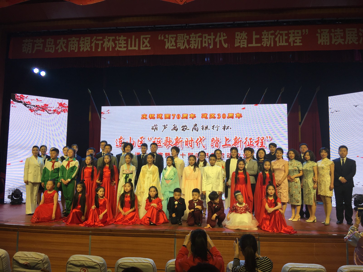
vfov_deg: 48.2
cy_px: 136
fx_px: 304
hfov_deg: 61.7
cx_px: 182
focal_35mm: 29
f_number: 2.2
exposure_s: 1/100
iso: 40
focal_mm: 4.15
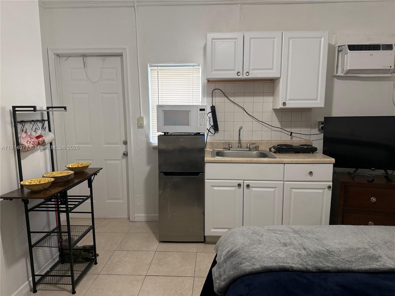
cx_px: 198
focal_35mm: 24
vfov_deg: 56.8
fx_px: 274
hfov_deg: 71.6
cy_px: 148
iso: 320
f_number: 1.78
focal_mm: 6.76
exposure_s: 1/120
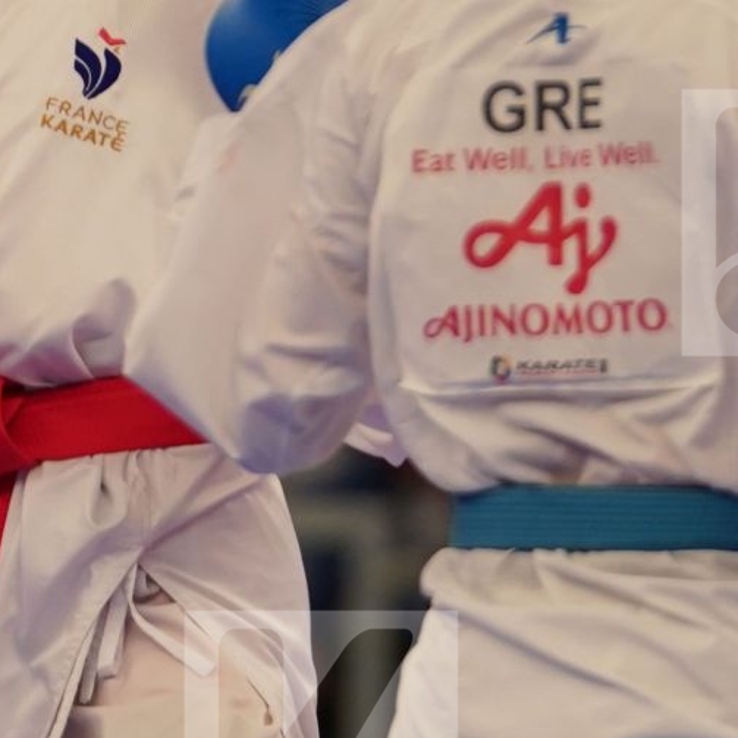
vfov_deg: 2.1
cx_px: 321
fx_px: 20551
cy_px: 223
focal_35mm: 852
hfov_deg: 2.1
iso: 1250
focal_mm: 187
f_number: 2.8
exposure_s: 1/1000
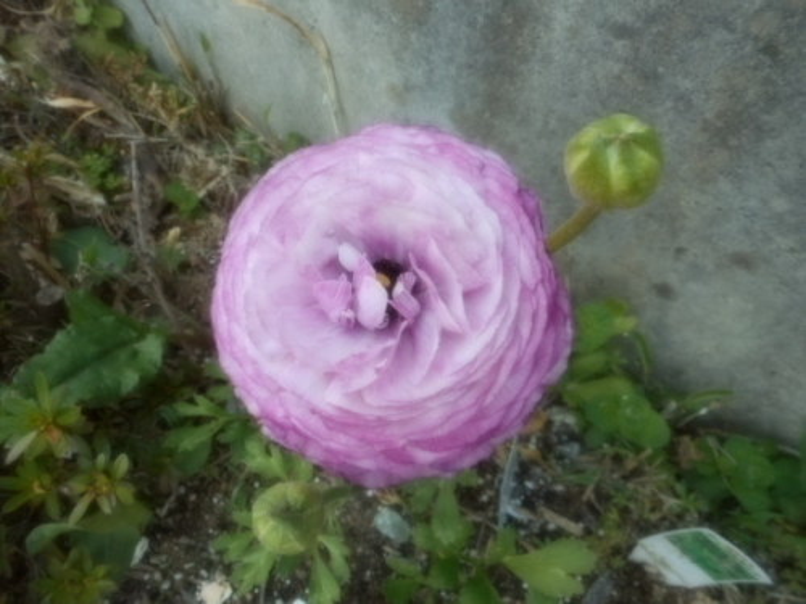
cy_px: 302
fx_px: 675
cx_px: 403
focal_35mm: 29
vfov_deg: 48.2
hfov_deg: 61.7
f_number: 4
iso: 80
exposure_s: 1/100
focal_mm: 5.2
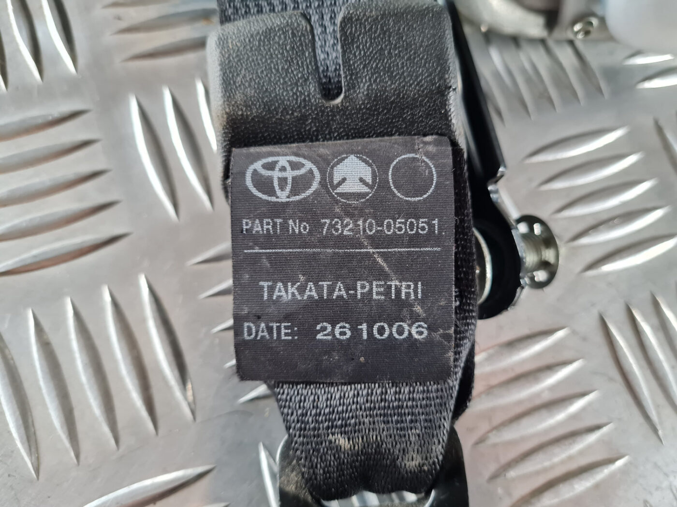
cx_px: 338
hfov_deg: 67.3
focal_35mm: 26
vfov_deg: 53.1
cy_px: 254
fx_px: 508
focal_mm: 5.4
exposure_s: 1/50
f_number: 1.8
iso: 400
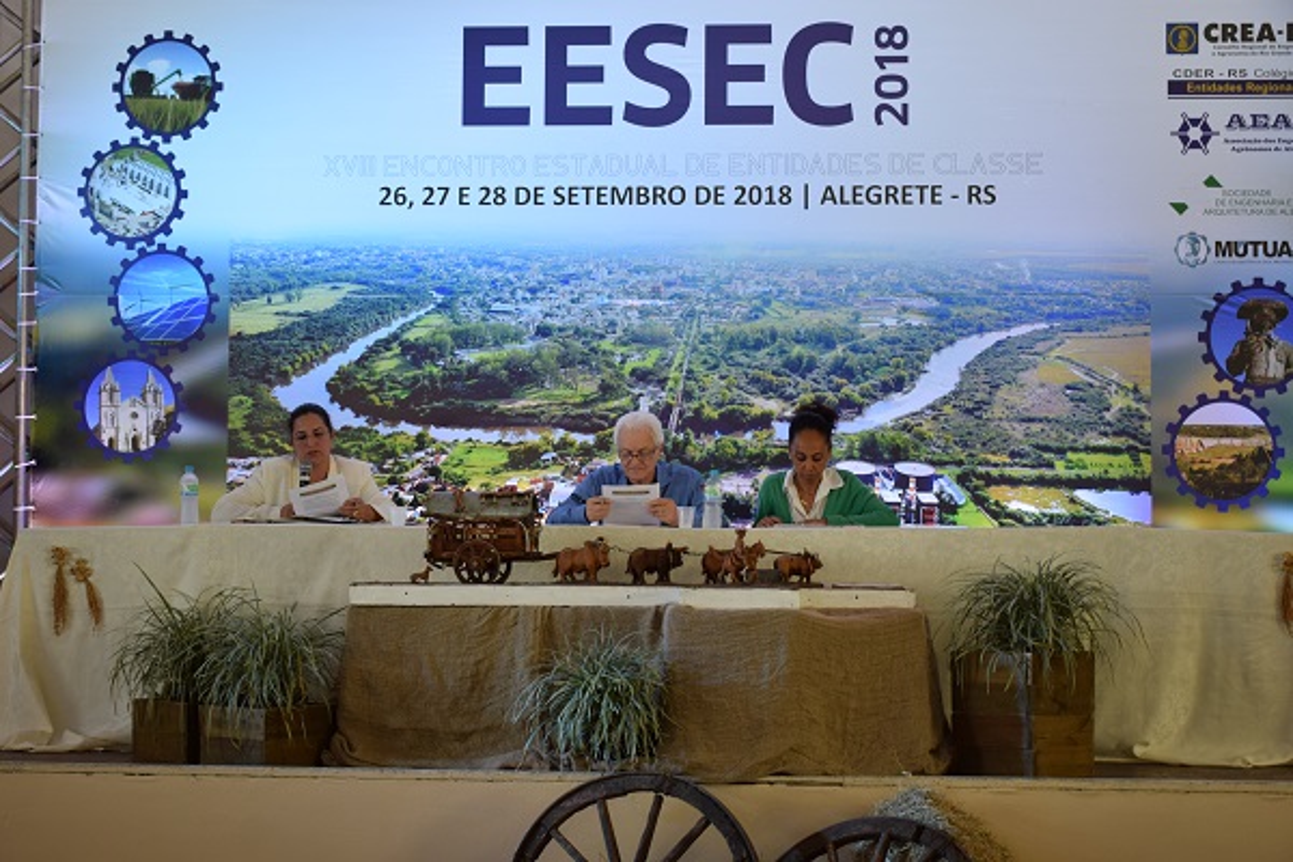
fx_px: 2047
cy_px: 431
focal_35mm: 57
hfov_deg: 35.1
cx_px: 646
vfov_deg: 23.8
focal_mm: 38
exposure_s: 1/60
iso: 450
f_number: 4.2
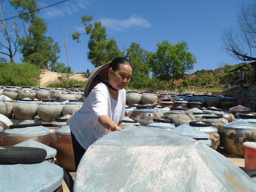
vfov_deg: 53.1
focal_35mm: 26
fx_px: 192
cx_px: 128
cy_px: 96
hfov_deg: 67.3
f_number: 8
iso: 100
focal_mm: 4.6
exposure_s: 1/250
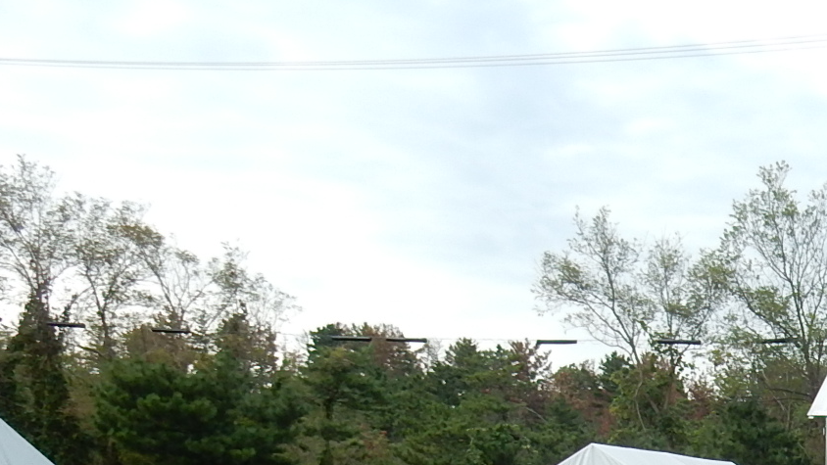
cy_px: 720
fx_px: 1930
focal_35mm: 88
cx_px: 1107
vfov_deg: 12.9
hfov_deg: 21.6
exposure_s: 1/800
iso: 125
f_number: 4
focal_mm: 5.4
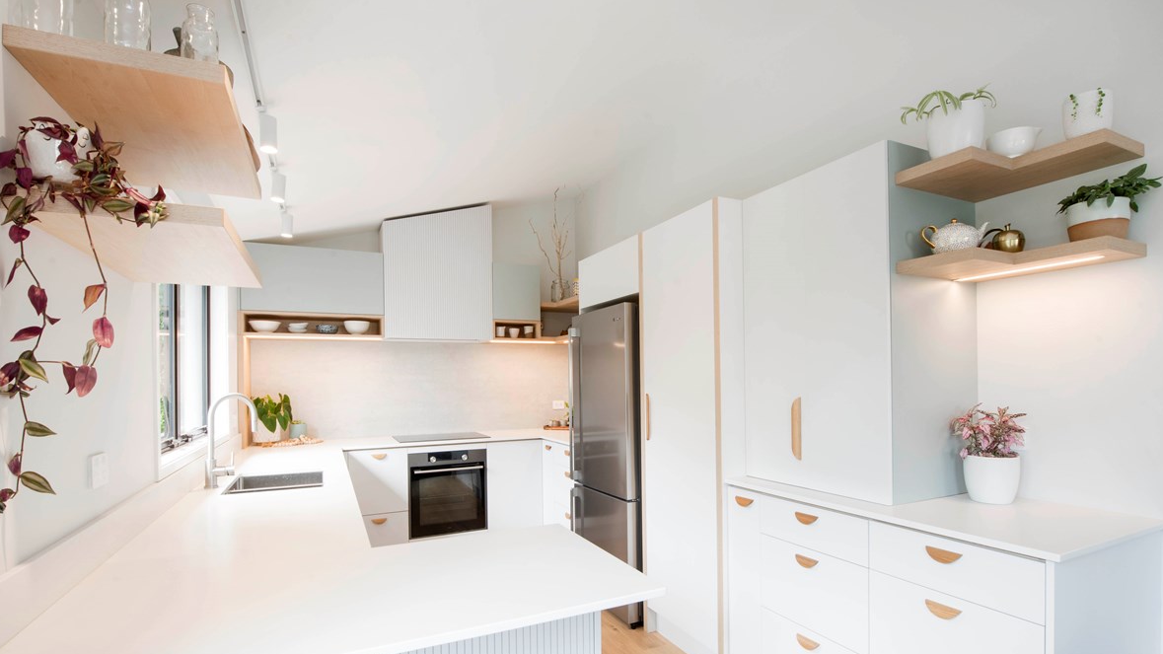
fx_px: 493
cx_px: 576
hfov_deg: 99.4
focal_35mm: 16
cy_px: 393
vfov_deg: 66.4
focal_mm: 15
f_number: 13
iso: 250
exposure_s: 1/5
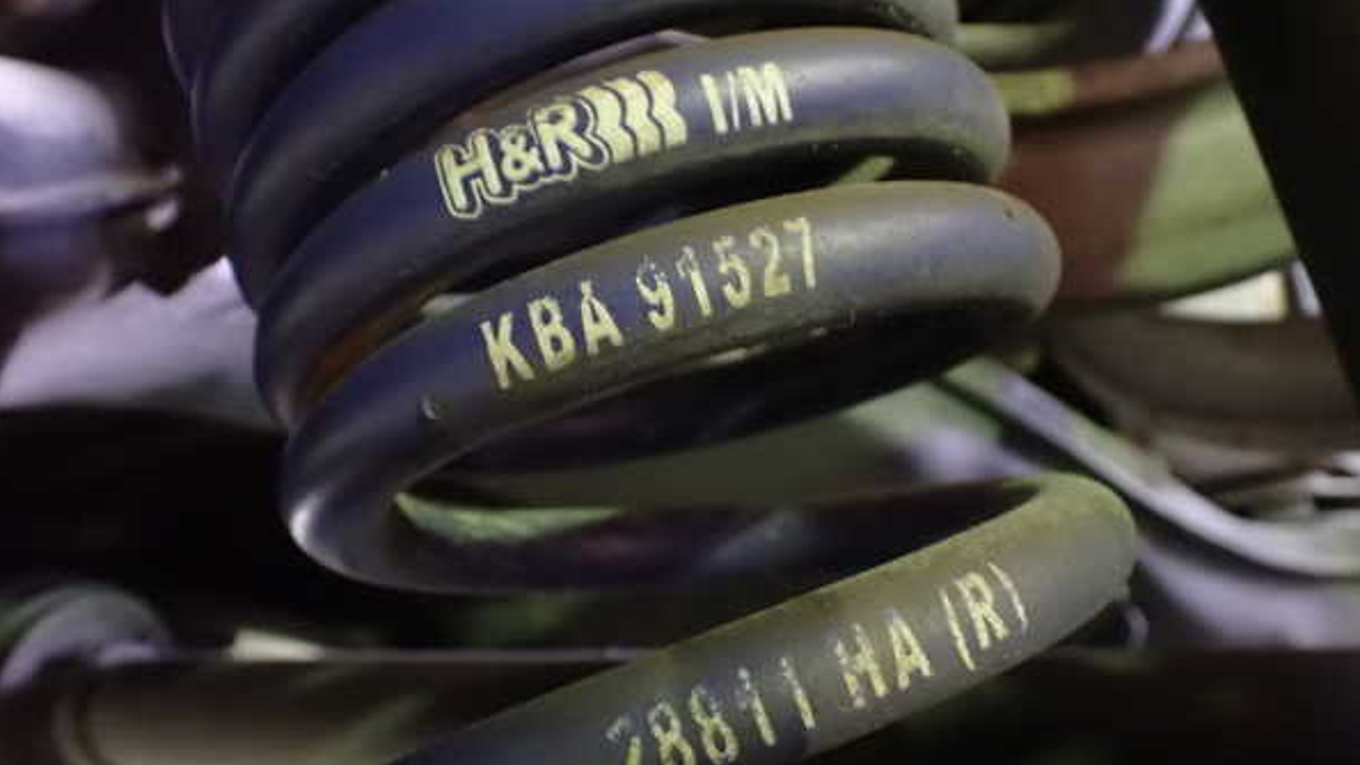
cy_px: 403
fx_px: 1190
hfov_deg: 59.5
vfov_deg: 35.6
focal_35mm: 33
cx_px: 682
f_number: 2.3
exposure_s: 1/13
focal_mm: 5.4
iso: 1600
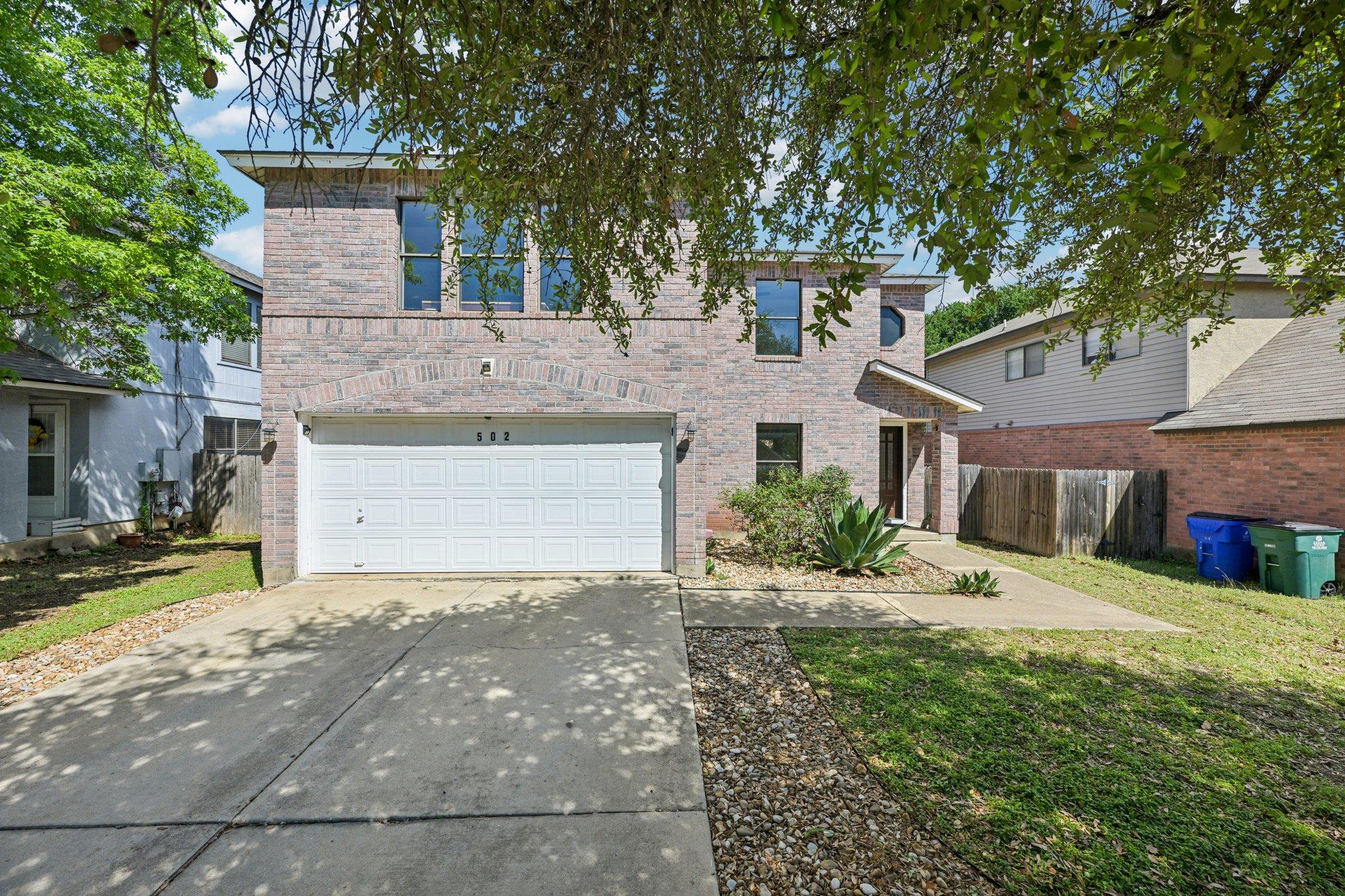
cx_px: 672
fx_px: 523
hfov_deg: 104.3
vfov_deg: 81.2
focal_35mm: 14
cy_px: 448
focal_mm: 14
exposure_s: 1/500
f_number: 6.7
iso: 100
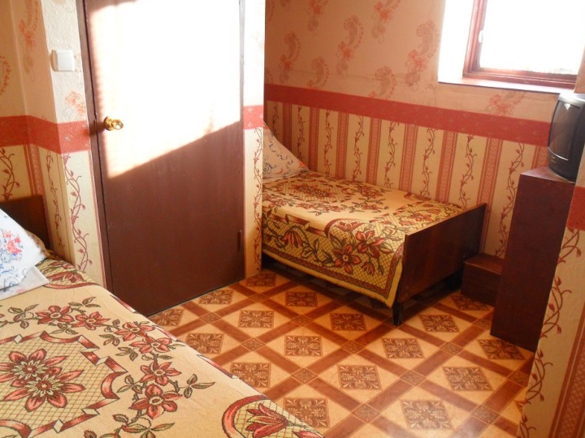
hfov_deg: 60.0
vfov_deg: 46.8
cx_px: 294
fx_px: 507
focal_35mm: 30
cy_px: 234
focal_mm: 4.9
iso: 200
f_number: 3.5
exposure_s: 1/15
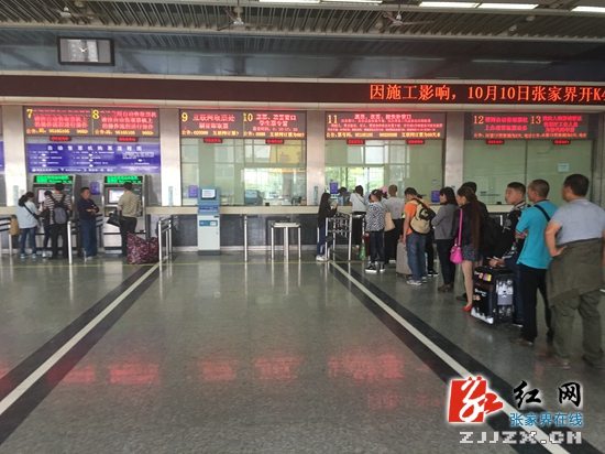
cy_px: 227
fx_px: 507
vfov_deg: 48.2
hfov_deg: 61.7
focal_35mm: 29
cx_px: 302
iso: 50
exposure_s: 1/17
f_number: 2.2
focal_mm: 4.15
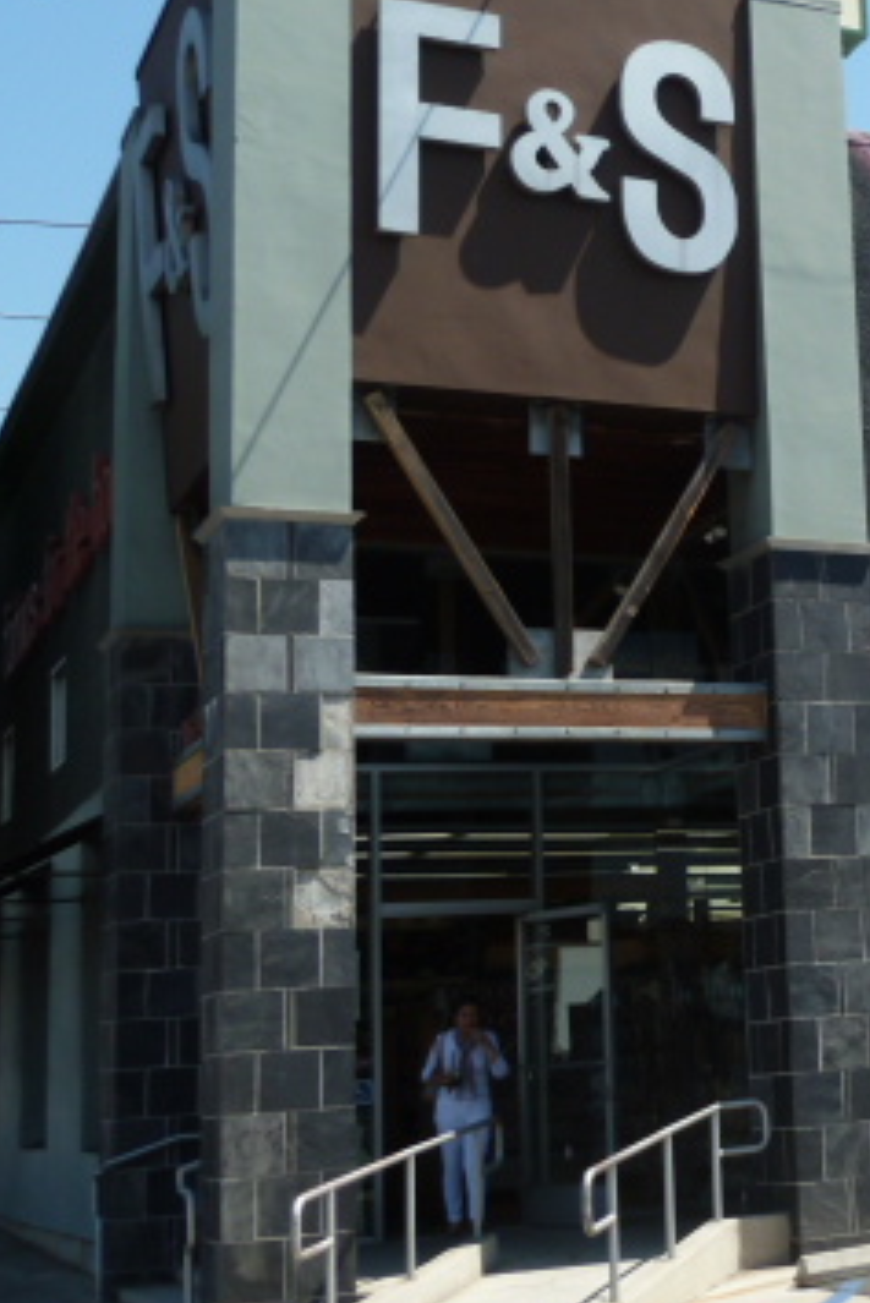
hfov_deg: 20.5
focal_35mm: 60
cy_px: 595
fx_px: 2173
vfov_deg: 33.4
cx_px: 1167
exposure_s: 1/500
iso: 80
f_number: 4
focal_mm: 5.3
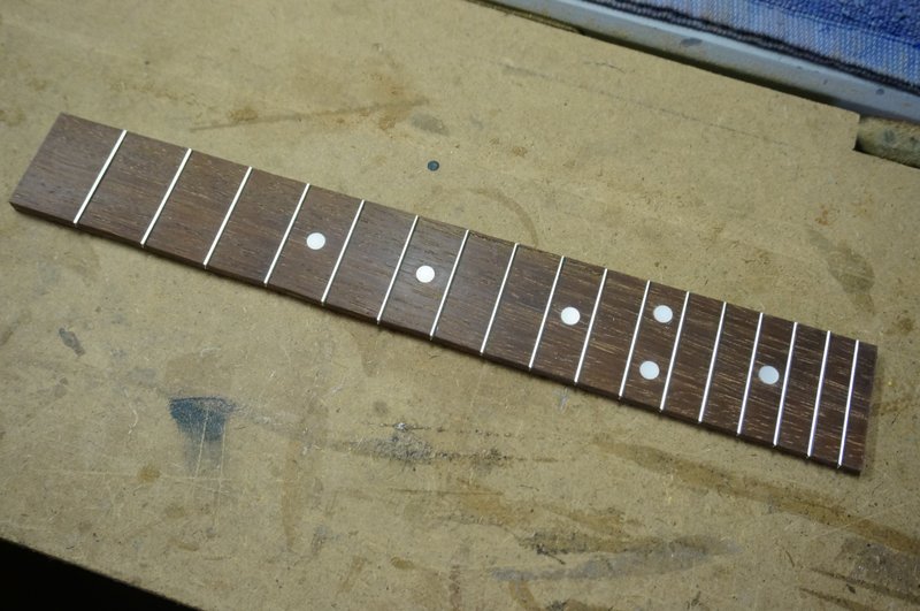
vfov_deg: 38.3
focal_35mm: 34
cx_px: 460
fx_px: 880
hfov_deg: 55.2
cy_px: 306
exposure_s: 1/80
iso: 1600
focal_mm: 23
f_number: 4.5
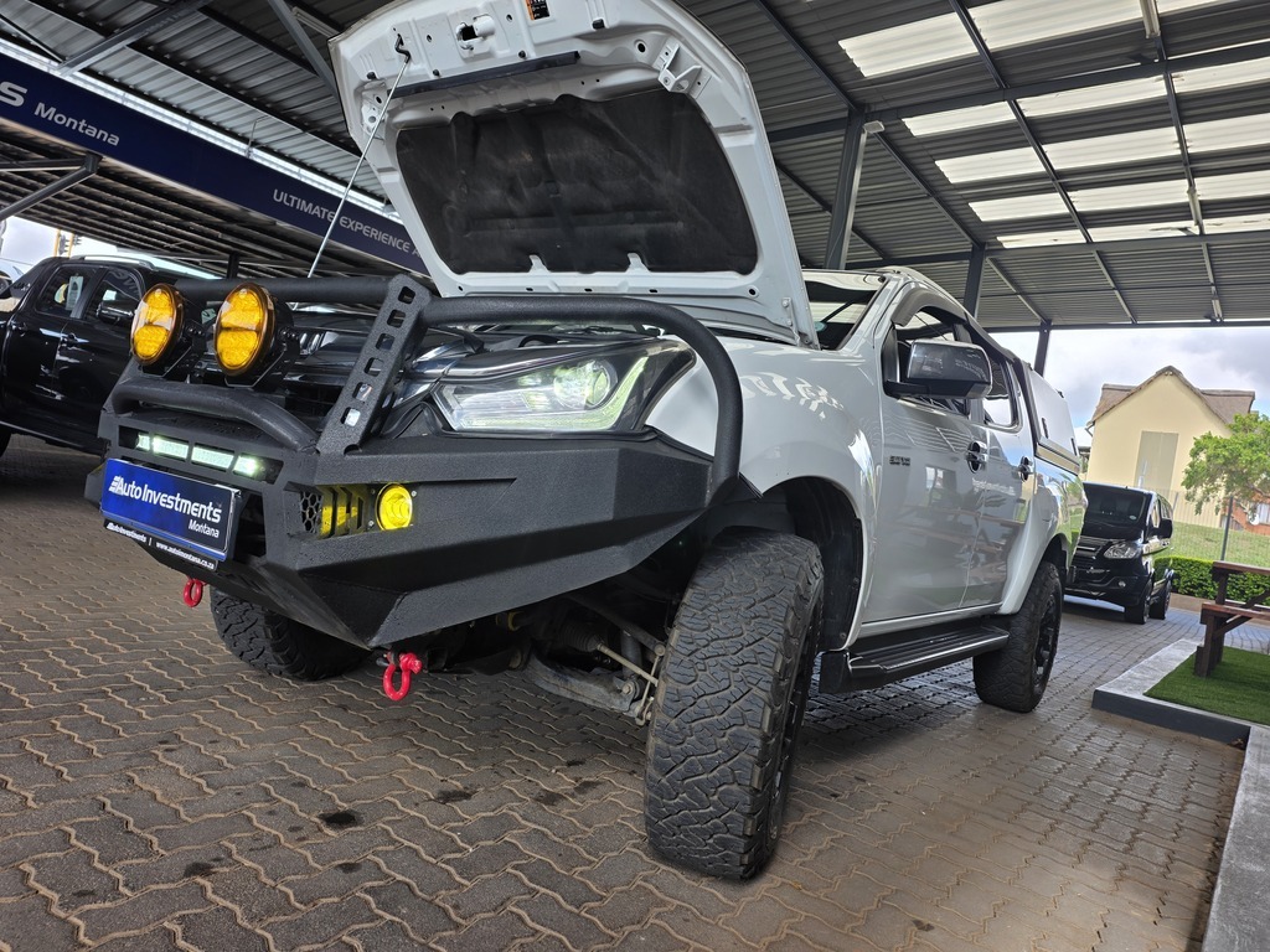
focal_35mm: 23
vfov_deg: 58.9
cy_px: 476
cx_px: 635
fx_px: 844
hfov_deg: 73.9
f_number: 1.7
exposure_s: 1/240
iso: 20
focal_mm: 6.25
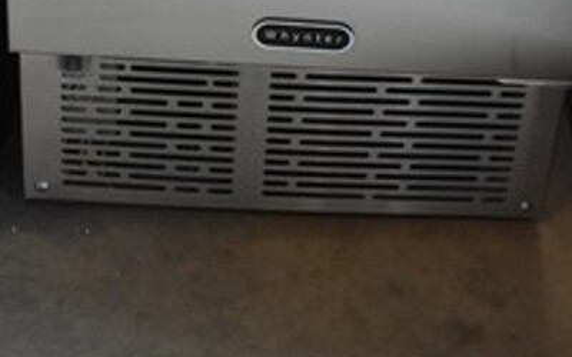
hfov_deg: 22.0
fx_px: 1468
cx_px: 356
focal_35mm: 94
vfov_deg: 12.8
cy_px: -257
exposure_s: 1/125
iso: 2200
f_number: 4
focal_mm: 27
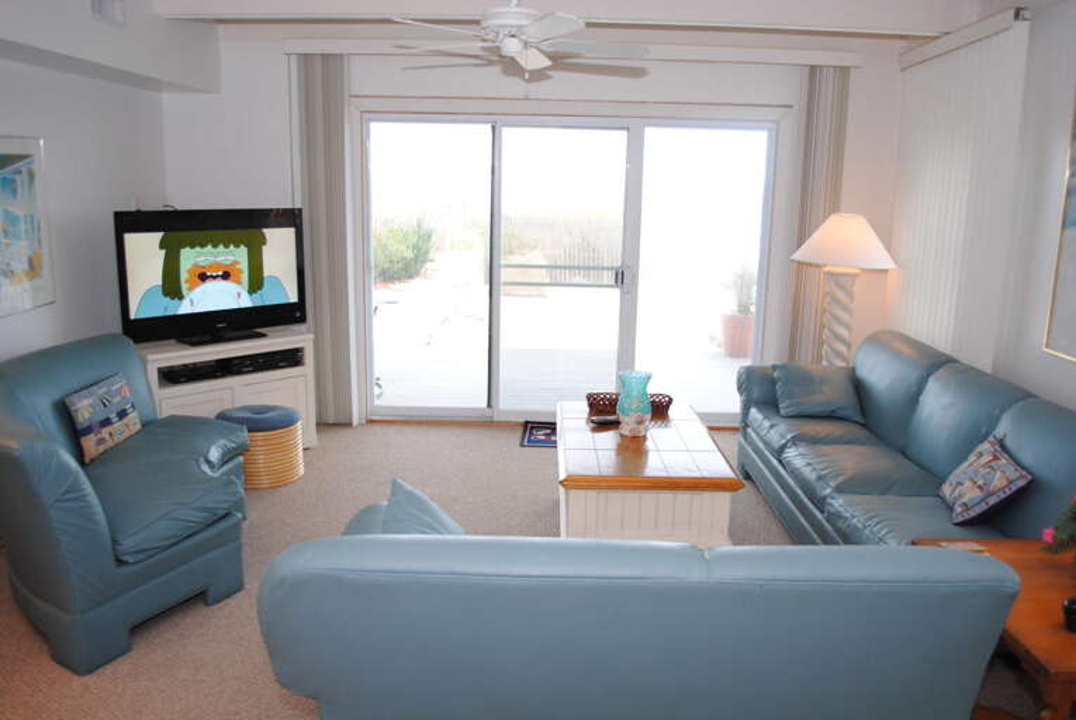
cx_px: 538
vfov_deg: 48.0
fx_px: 808
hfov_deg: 67.3
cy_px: 360
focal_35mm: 27
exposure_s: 1/50
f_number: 3.5
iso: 200
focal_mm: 18
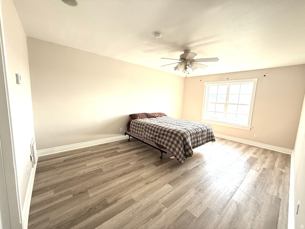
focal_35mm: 14
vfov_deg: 85.7
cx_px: 152
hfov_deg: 102.1
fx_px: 123
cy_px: 114
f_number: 2.2
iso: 100
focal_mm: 2.22
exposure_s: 1/99
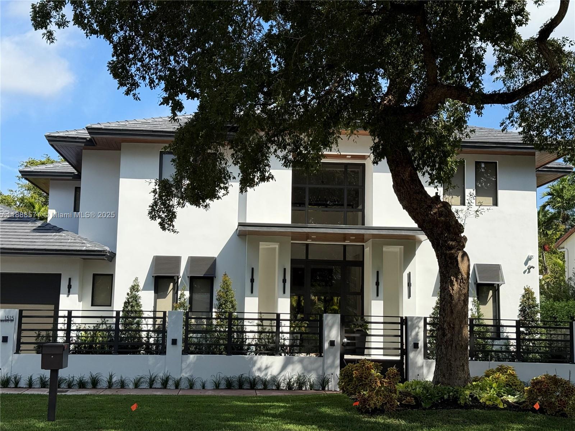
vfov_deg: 30.3
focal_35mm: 48
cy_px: 216
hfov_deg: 39.7
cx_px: 288
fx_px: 797
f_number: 1.78
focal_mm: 6.76
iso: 64
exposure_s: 1/3378
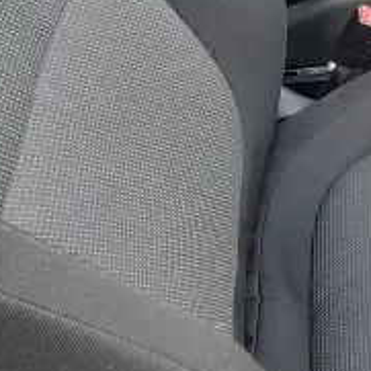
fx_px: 873
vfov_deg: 22.4
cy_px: -57
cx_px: 560
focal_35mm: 72
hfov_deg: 20.5
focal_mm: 5.56
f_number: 1.8
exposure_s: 1/107
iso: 100
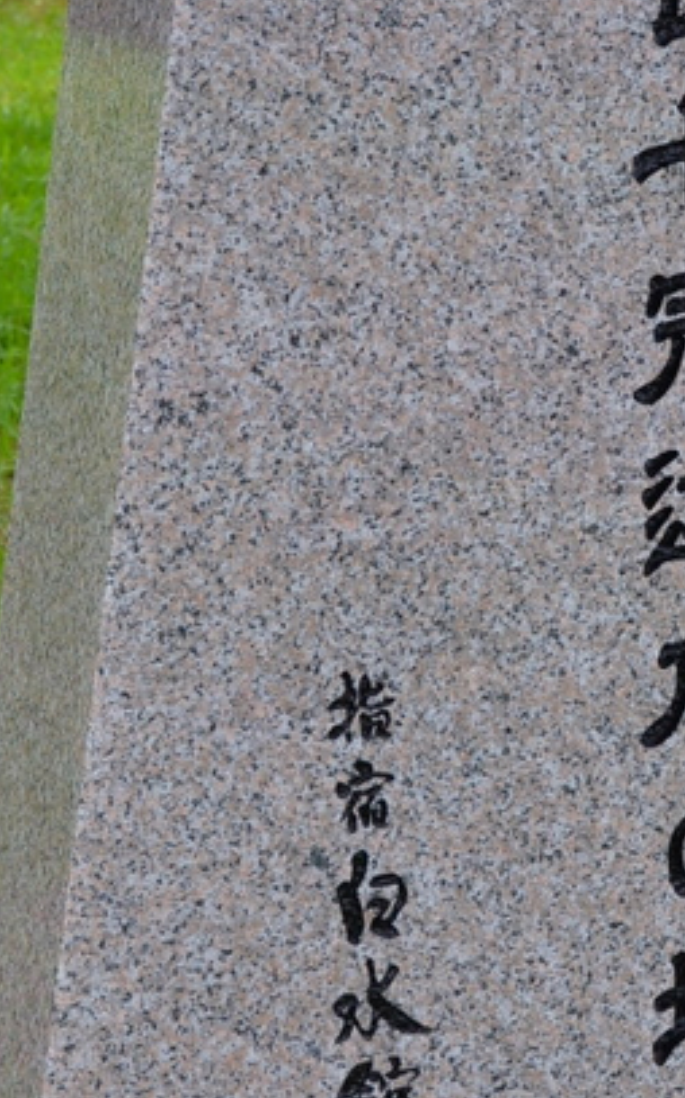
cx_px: 659
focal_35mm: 131
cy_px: 577
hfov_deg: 9.9
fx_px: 3925
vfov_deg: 15.9
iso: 200
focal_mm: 35
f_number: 5.6
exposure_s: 1/125
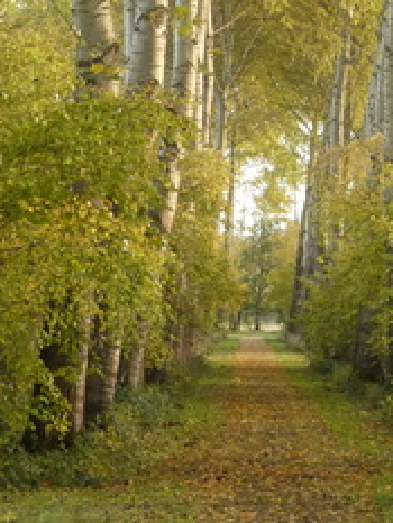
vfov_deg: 10.6
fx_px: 2783
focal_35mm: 184
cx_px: 314
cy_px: -80
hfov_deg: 8.1
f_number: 4.3
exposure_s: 1/100
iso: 400
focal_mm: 12.5
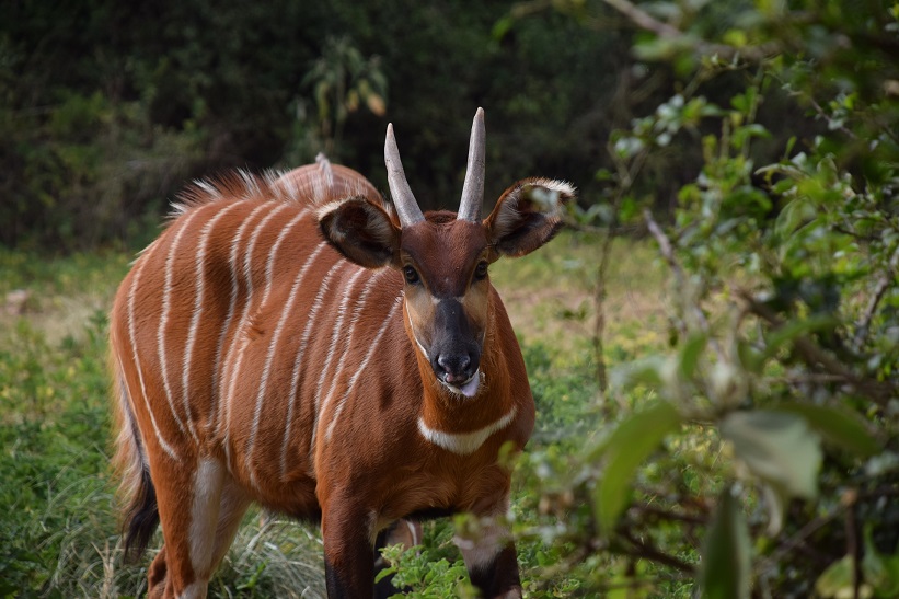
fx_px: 5056
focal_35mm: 202
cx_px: 450
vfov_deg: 6.8
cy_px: 300
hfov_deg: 10.2
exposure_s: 1/500
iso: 320
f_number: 5.6
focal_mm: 135
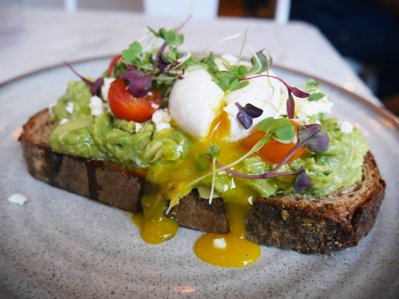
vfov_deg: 49.8
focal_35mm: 28
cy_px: 150
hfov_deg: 63.4
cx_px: 200
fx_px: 323
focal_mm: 14
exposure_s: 1/60
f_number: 3.5
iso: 640
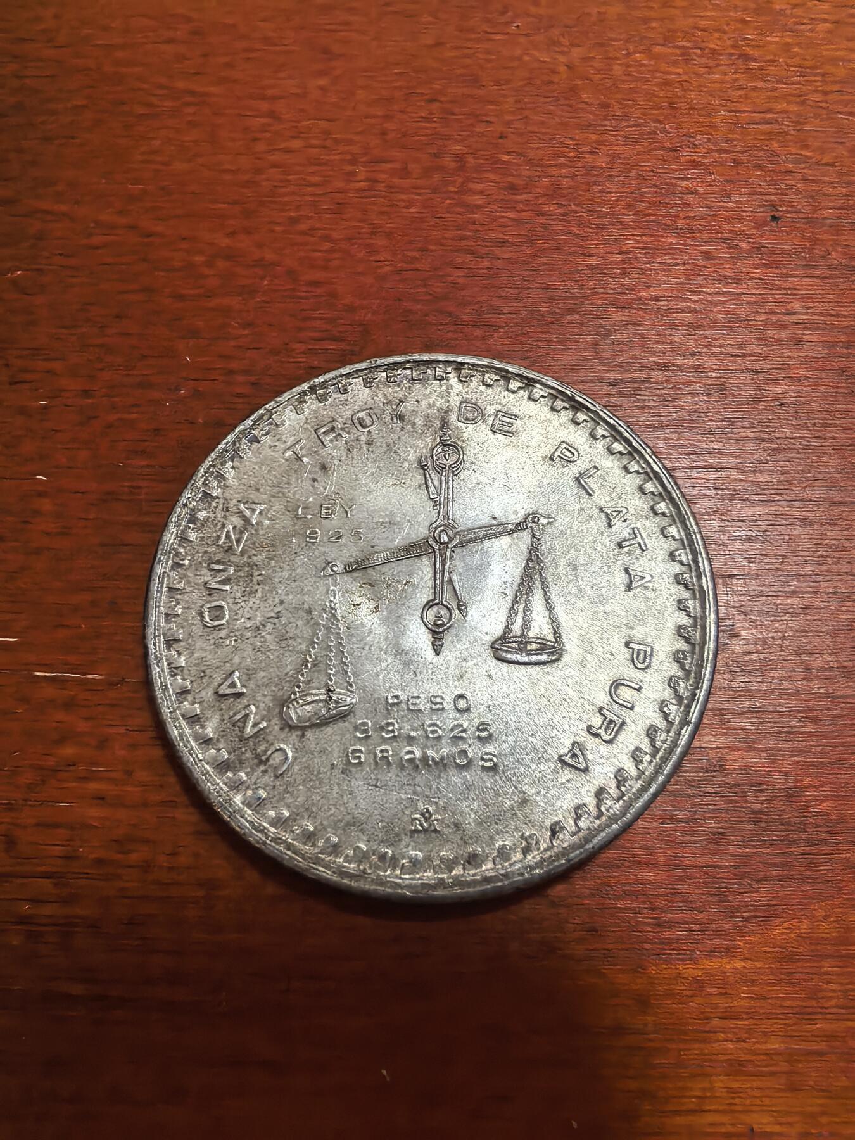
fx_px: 790
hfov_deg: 56.8
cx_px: 428
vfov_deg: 71.6
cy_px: 570
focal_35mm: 24
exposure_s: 1/33.3
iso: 320
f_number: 2.2
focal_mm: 1.68
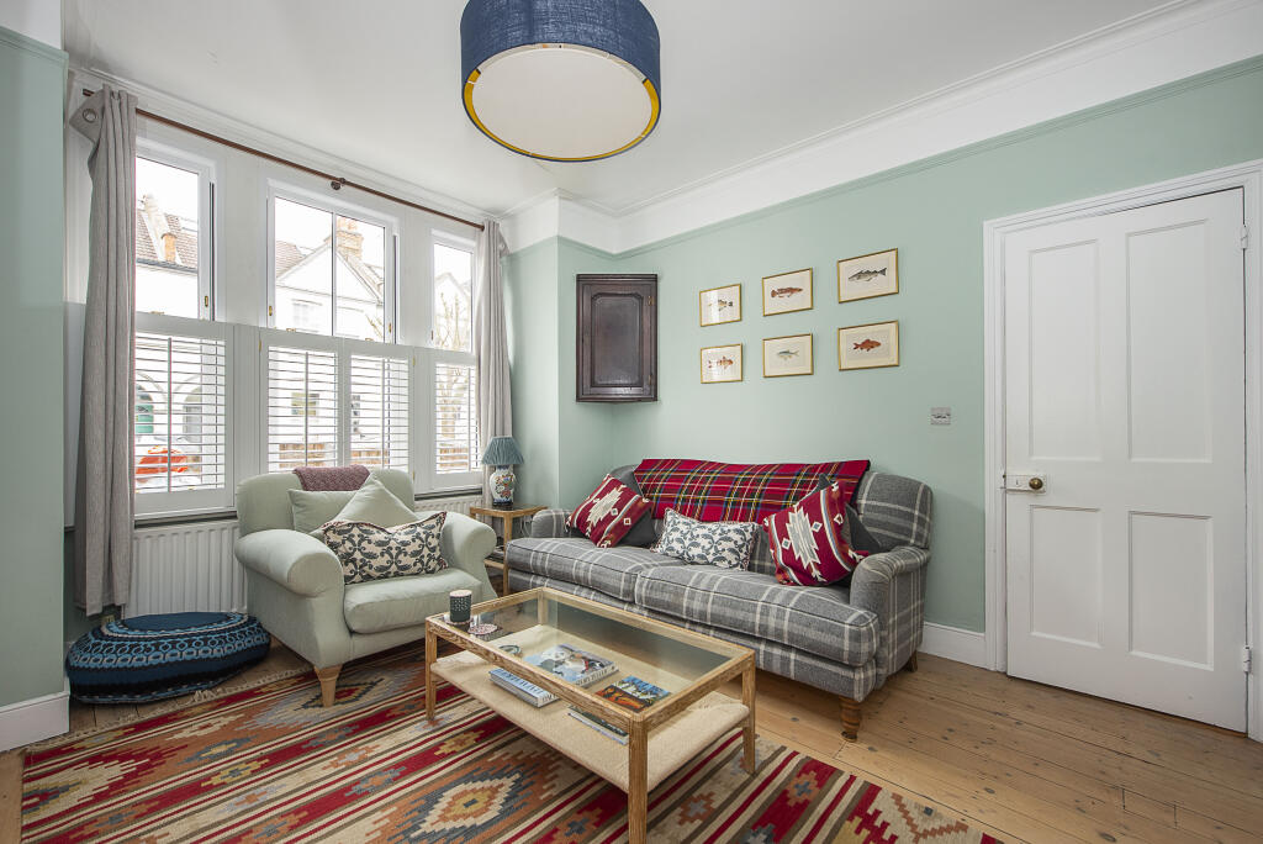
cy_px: 422
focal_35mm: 15
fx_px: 527
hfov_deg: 100.4
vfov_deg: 77.4
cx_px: 632
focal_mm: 15
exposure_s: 1/25
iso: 500
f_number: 5.6
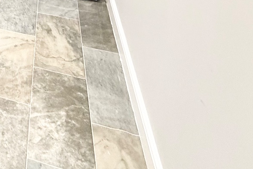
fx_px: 358
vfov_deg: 18.9
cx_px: -84
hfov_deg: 30.1
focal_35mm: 51
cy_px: -150
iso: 320
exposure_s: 1/50
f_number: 2.2
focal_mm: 2.22
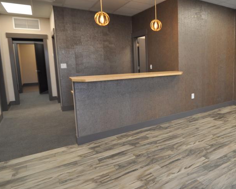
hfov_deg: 62.8
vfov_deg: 56.4
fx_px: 175
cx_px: 186
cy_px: 76
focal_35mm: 25
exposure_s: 1/80
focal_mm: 10
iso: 400
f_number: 4.5
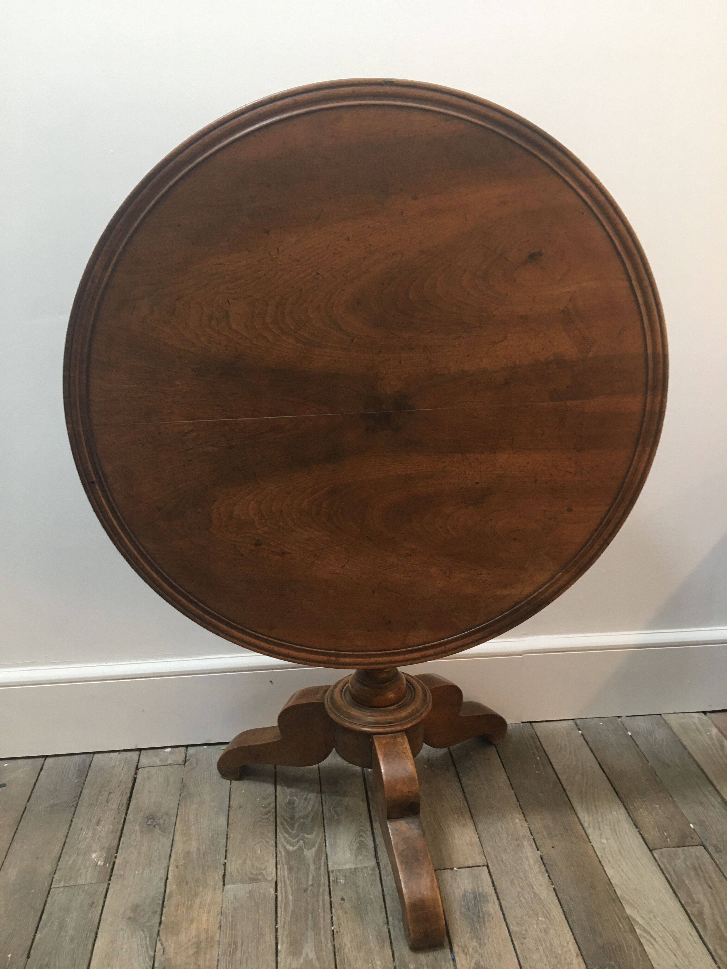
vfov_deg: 61.7
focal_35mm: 29
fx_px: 812
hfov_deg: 48.2
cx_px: 364
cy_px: 484
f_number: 2.2
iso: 125
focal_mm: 4.15
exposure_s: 1/33
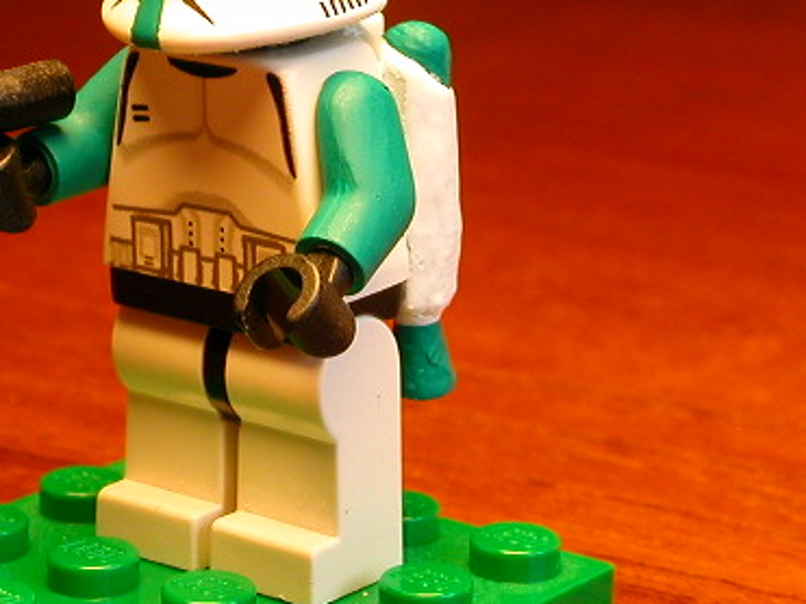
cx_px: 302
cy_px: 172
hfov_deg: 13.2
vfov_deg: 9.9
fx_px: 3491
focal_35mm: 150
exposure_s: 1/47.3
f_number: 4.3
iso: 100
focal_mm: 13.3
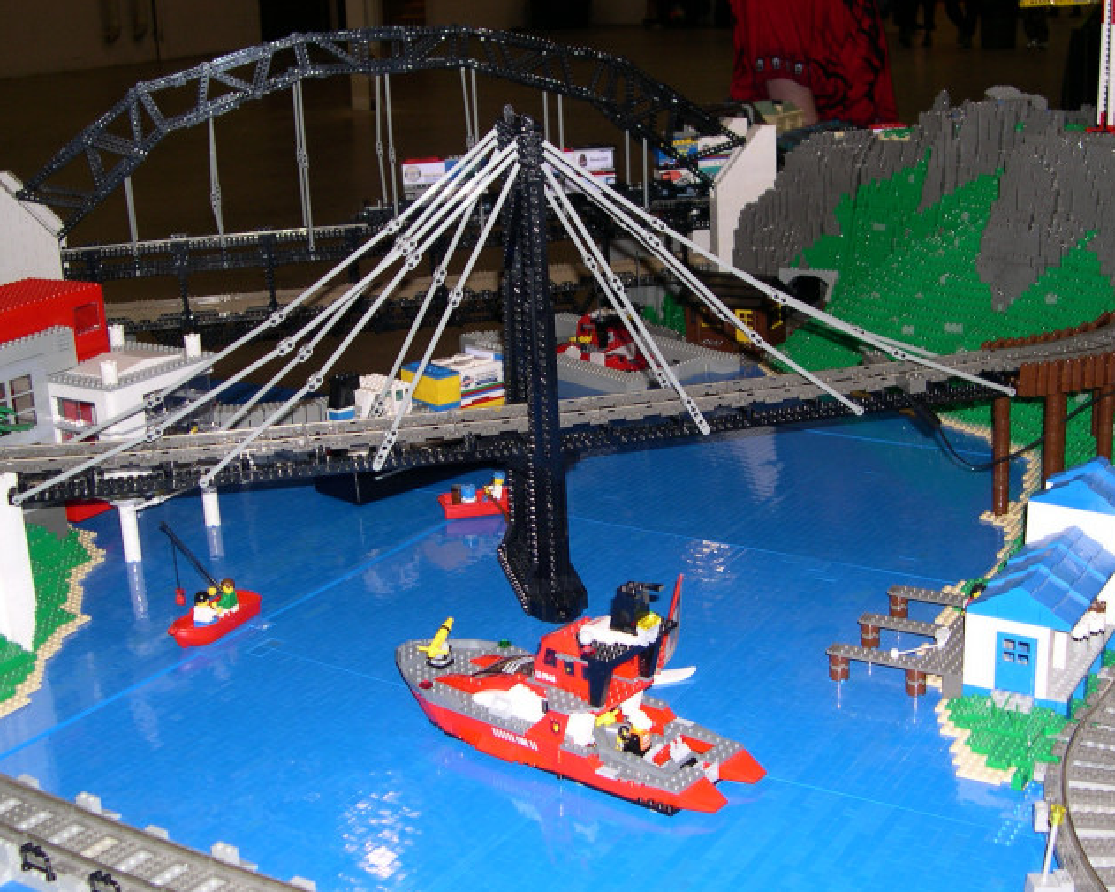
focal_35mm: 47
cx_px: 588
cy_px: 472
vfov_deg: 32.1
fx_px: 1551
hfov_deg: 39.5
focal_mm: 8
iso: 100
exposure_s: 1/60
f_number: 2.8
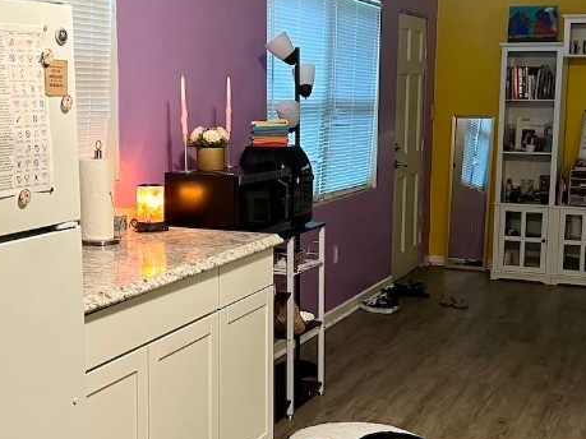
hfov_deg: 33.2
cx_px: 295
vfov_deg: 25.2
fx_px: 982
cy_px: 232
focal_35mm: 58
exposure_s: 1/60
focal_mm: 5.7
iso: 200
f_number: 1.5
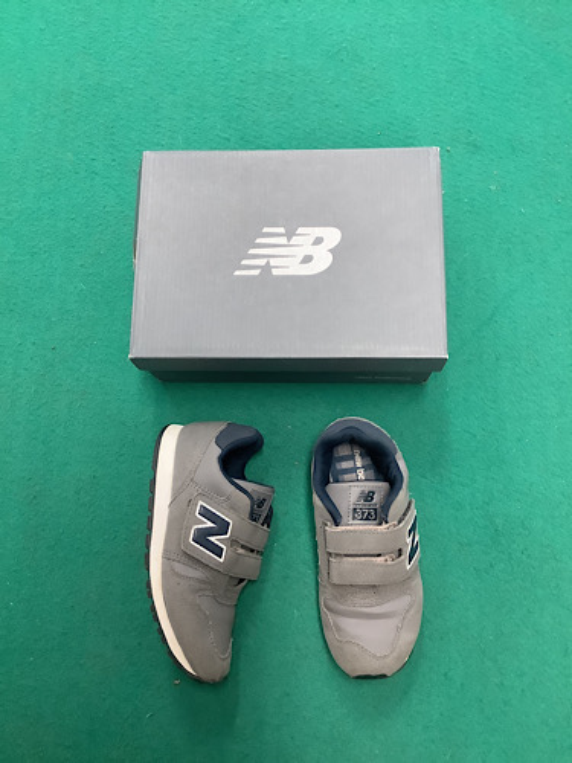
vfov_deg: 58.4
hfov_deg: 45.4
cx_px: 286
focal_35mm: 31
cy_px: 382
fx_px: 683
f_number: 2.4
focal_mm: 3.3
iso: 320
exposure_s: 1/50
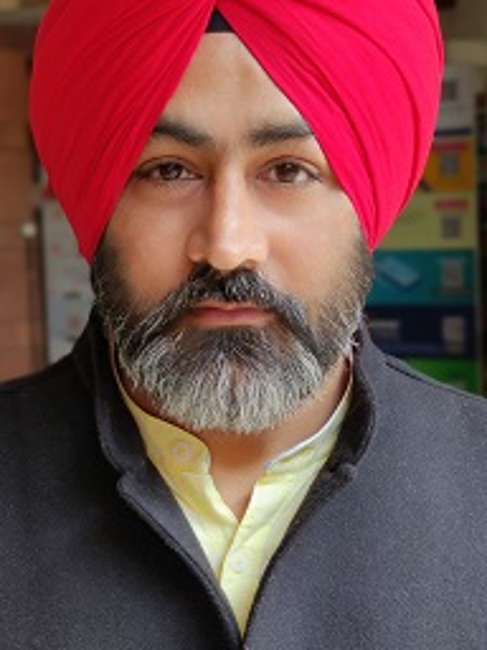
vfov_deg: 19.1
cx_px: 190
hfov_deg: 14.4
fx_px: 1932
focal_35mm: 103
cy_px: 345
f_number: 2.2
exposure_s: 1/100
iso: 160
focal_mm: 6.22
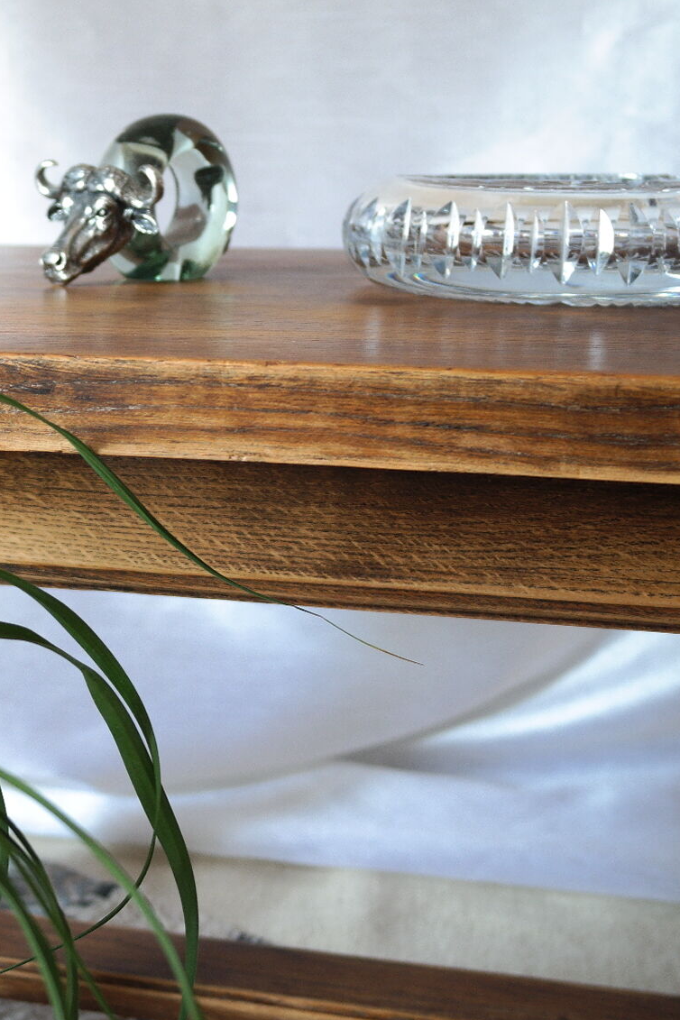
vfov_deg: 36.2
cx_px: 81
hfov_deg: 24.0
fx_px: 1558
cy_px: 510
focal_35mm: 55
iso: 200
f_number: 5.6
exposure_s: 1/30
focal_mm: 24
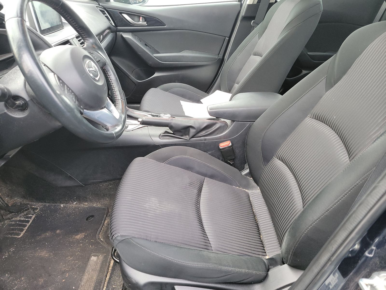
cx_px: 193
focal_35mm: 24
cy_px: 145
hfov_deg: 71.6
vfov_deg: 56.8
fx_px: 268
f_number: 1.8
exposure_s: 1/59
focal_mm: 6.7
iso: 362
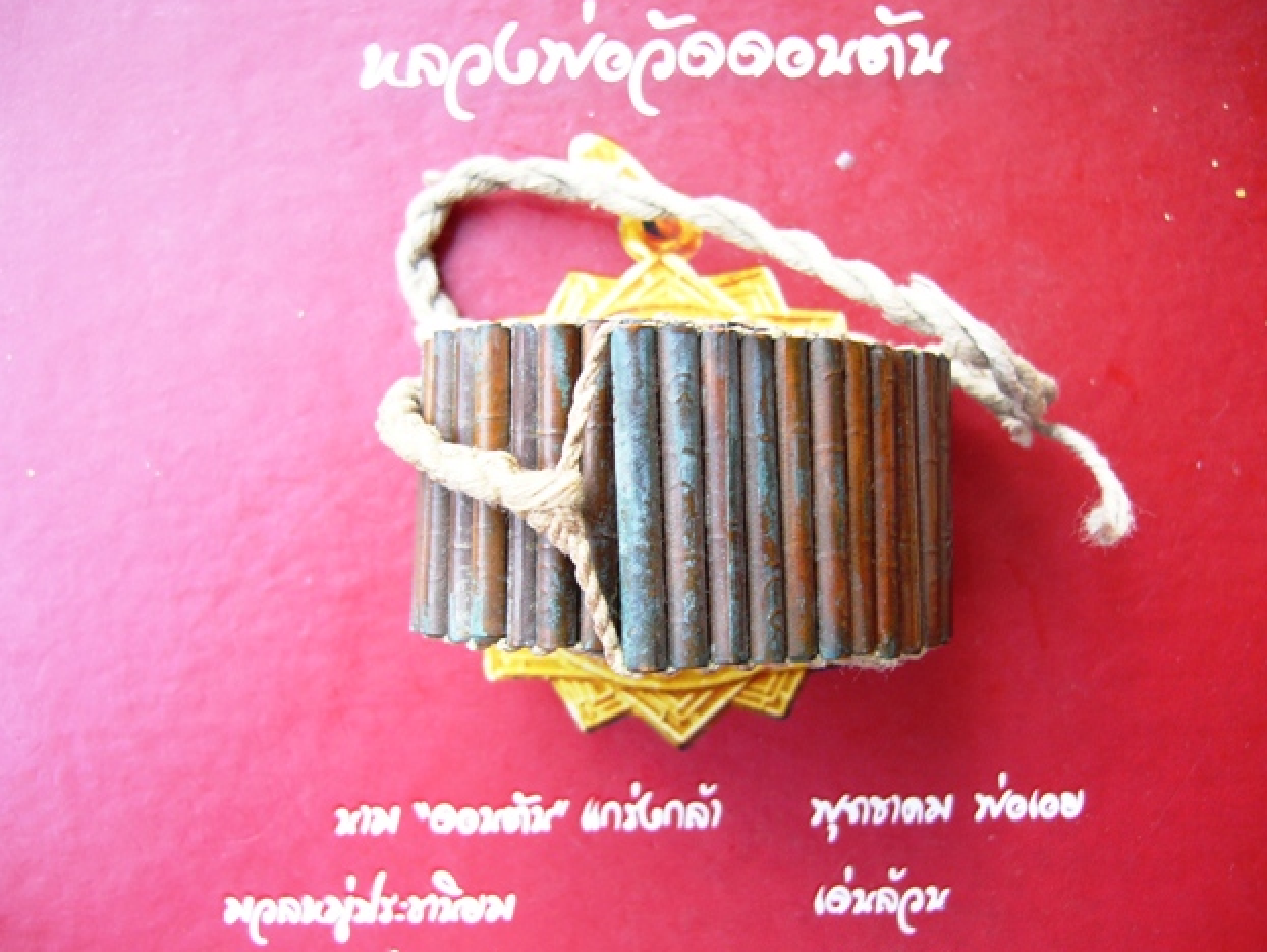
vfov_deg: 39.7
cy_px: 471
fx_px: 1318
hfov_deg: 51.3
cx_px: 619
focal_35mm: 36
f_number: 2.8
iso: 100
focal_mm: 5.8
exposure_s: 1/25
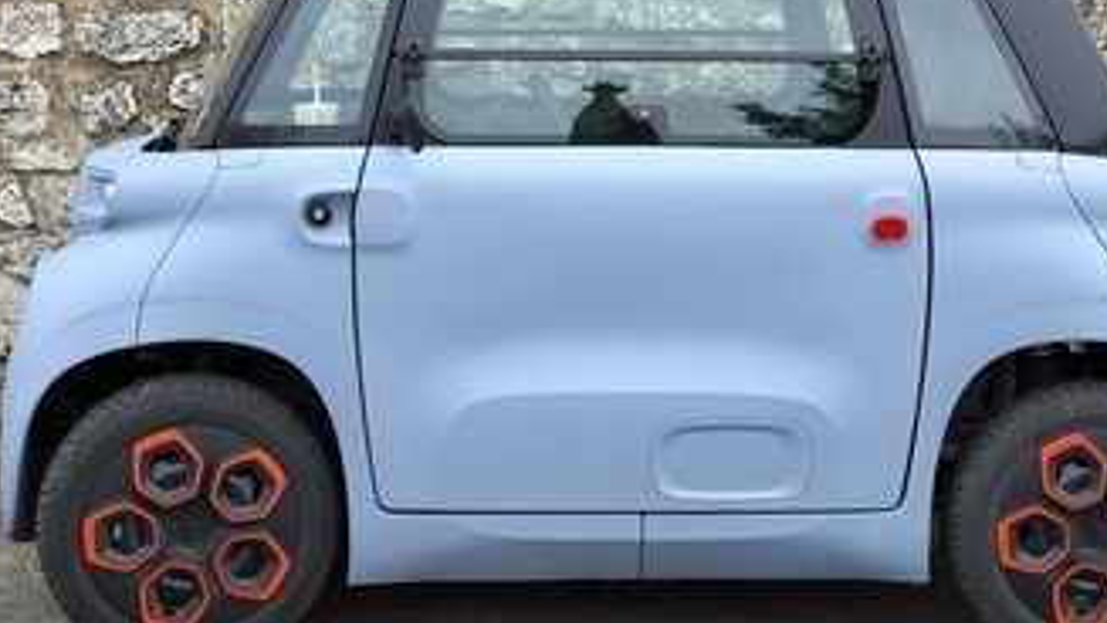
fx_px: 2290
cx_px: 616
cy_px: 234
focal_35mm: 78
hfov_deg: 27.2
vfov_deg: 15.5
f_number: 6.3
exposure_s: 1/320
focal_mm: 58
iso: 200
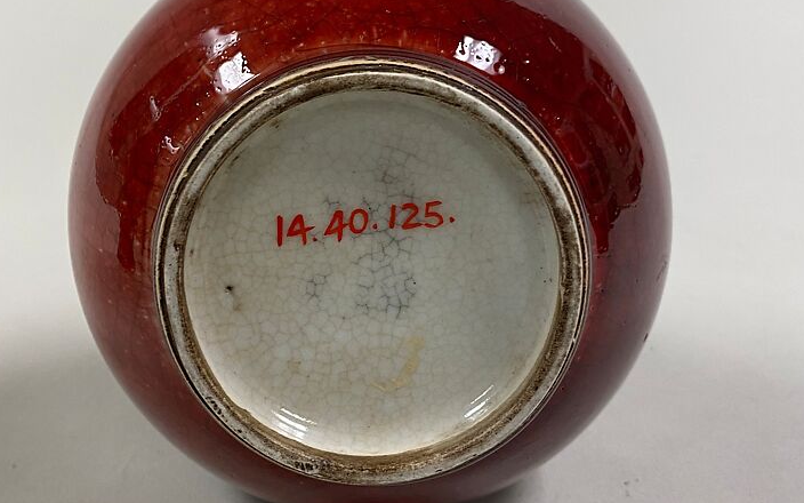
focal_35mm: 47
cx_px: 354
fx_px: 1030
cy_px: 194
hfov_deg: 42.6
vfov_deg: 27.3
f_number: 1.8
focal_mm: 4.25
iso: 125
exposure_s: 1/60
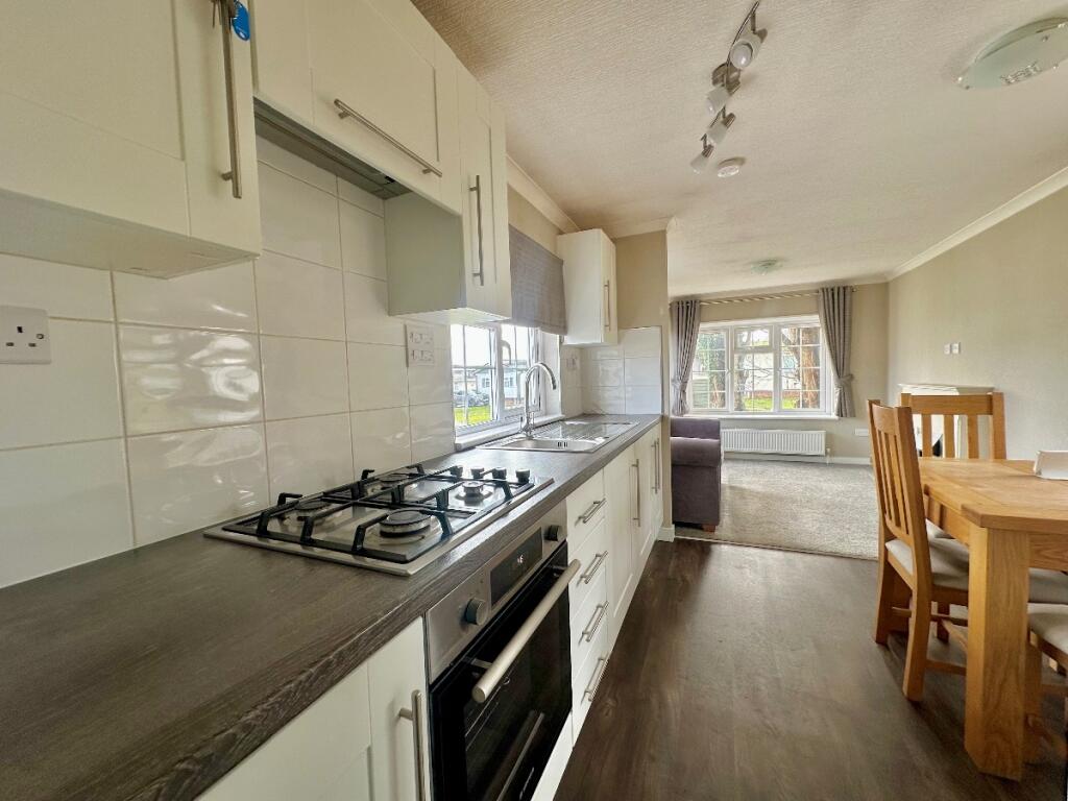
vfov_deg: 85.7
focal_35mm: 14
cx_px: 534
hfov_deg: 102.1
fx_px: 432
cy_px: 400
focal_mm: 2.22
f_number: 2.2
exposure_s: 1/99
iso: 64
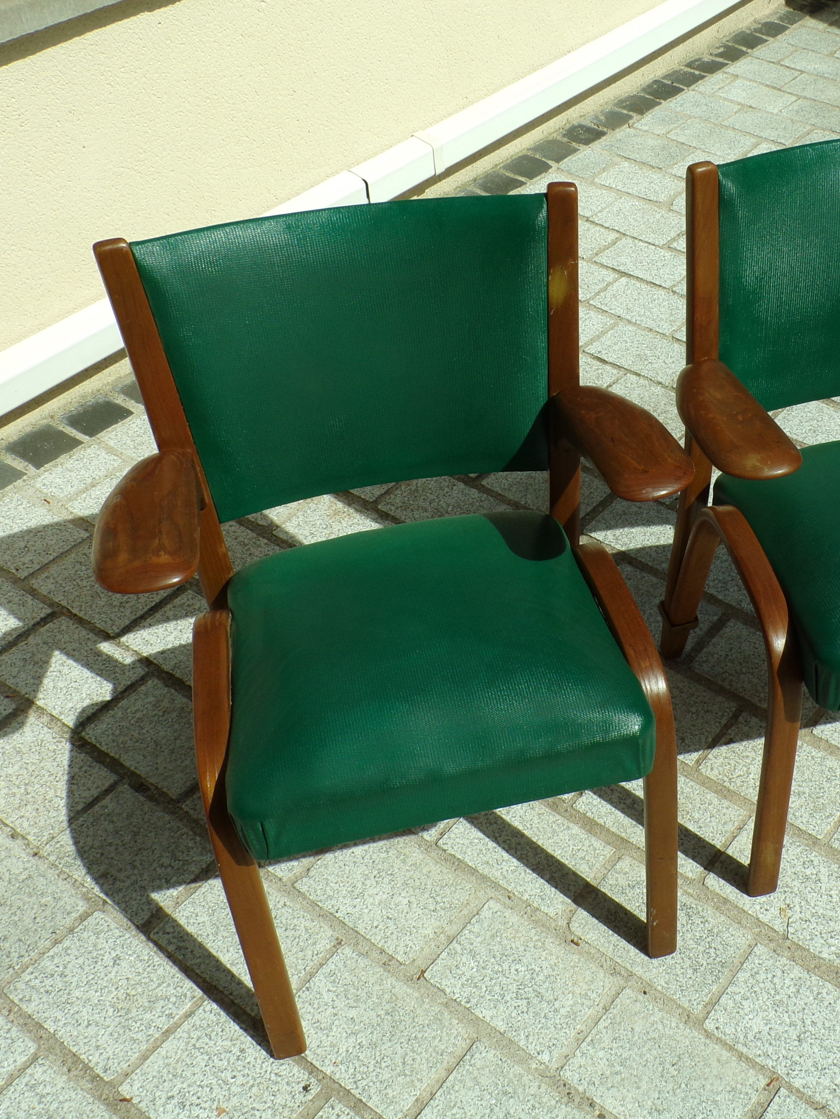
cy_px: 553
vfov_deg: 49.0
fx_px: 1229
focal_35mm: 38
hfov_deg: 36.9
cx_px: 626
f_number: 6
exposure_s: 1/500
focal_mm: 5
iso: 80
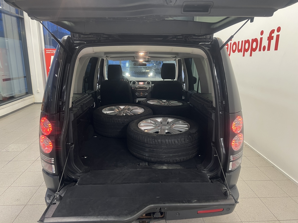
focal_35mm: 26
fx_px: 224
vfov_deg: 53.1
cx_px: 149
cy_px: 112
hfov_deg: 67.3
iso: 125
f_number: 1.5
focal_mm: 5.7
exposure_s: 1/50
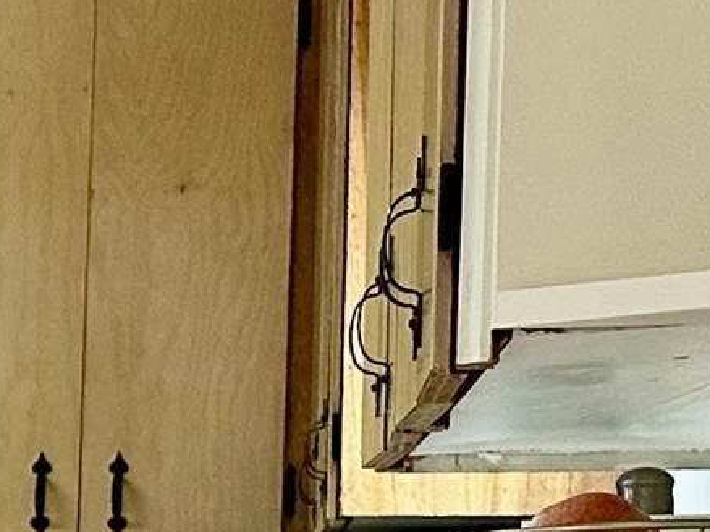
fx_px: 3445
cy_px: 796
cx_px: -1234
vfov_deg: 8.6
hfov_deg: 9.7
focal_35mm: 168
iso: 160
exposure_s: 1/120
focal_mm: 6.86
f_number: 1.78
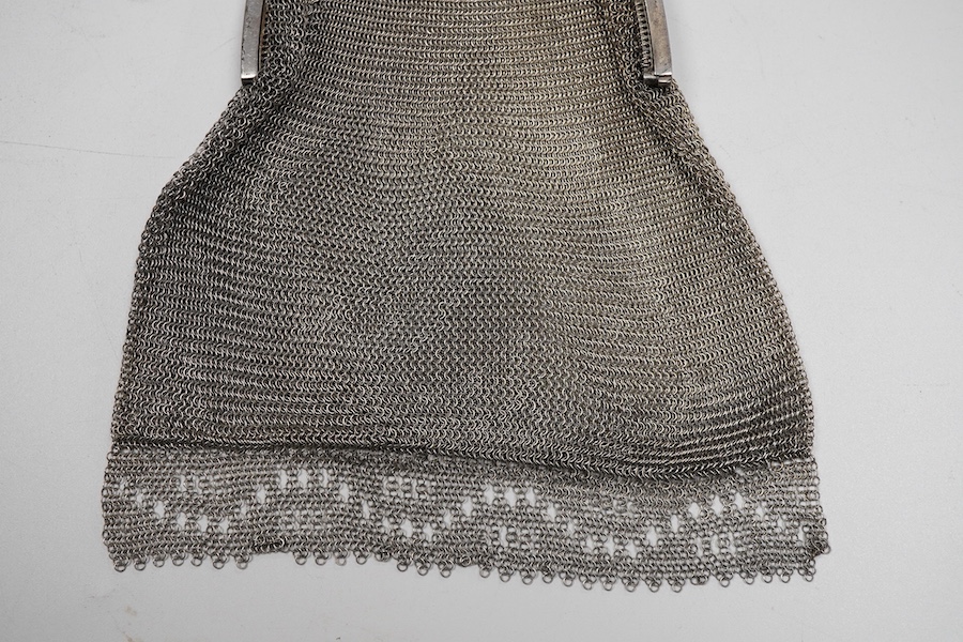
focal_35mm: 45
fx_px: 1204
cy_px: 321
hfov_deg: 43.6
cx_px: 482
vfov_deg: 29.9
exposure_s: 1/125
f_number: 10
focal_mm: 30
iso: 800
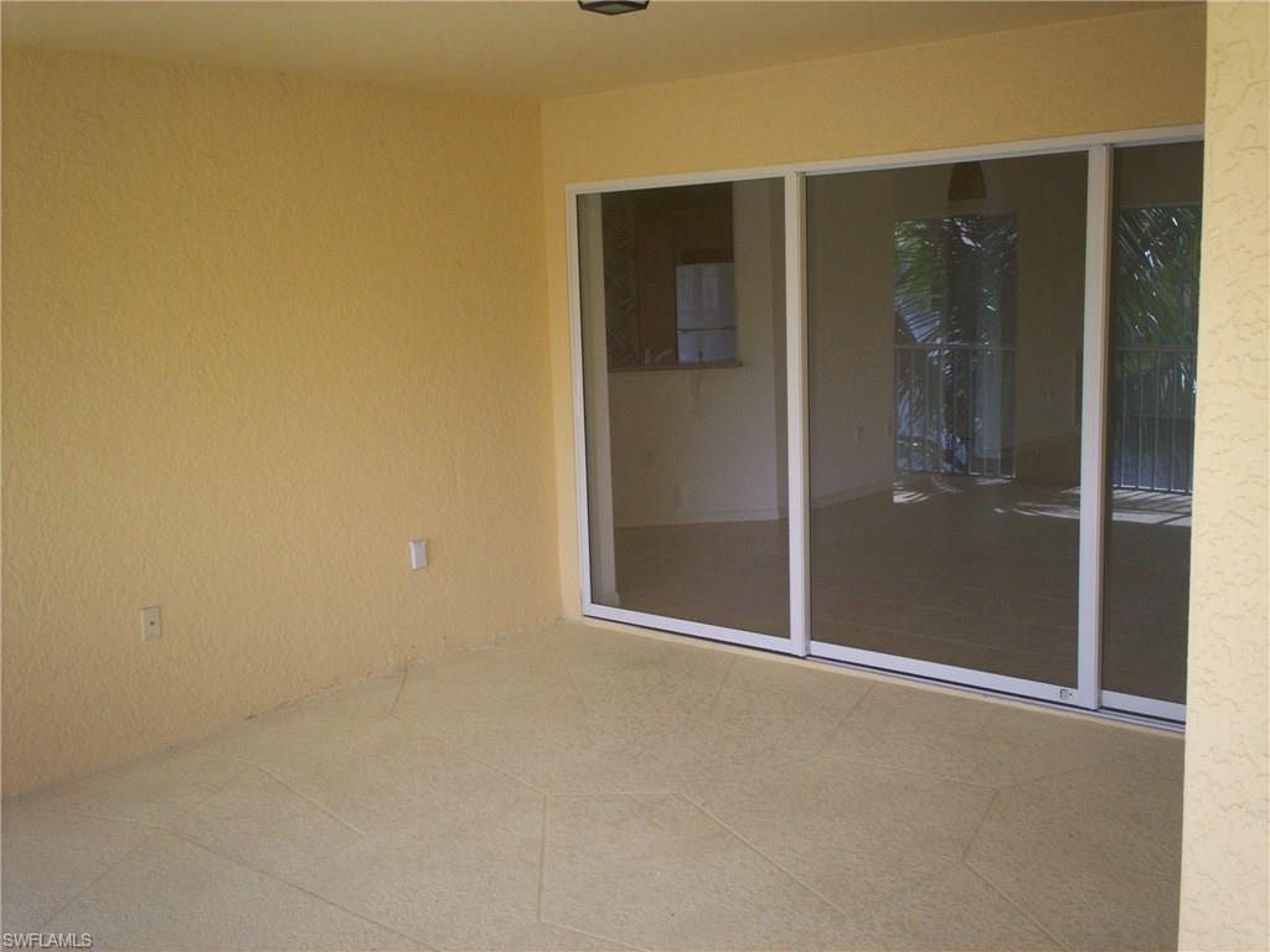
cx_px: 635
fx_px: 1321
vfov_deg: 39.7
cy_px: 476
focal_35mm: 36
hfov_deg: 51.4
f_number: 4.5
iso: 100
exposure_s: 1/65.4
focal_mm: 6
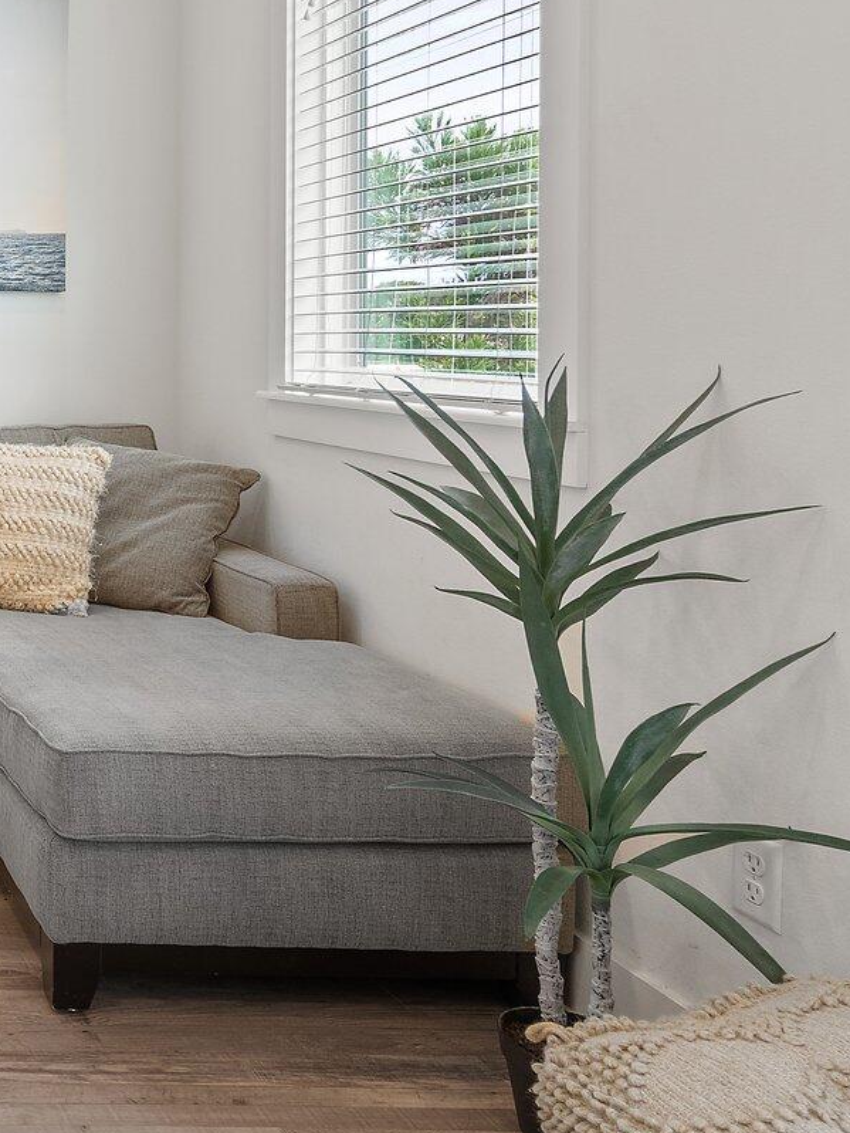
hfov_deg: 29.1
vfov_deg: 48.6
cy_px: 314
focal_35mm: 37
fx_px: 1211
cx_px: -326
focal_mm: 10
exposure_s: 1/4
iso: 400
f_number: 8
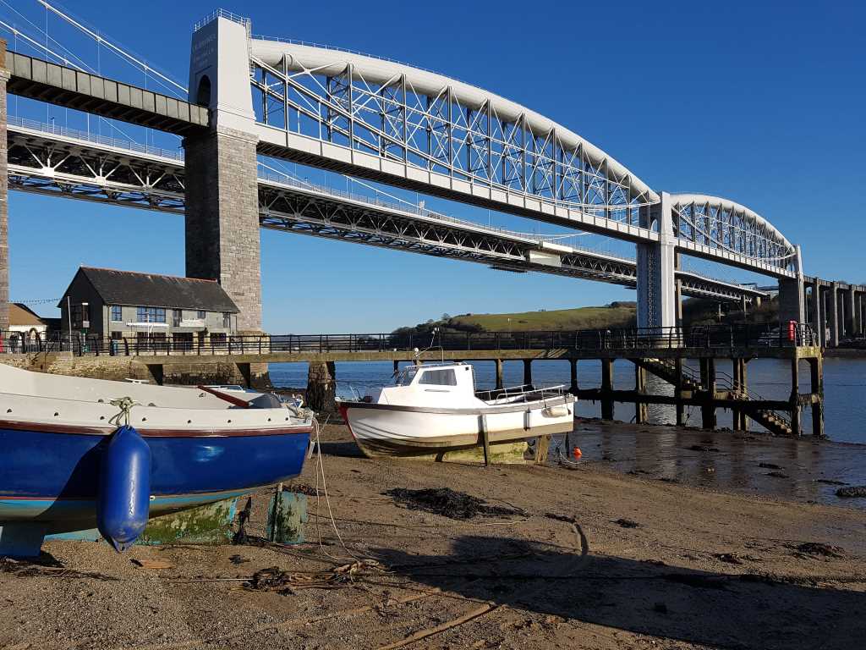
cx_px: 433
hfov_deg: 67.3
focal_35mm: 26
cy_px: 325
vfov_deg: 53.1
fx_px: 650
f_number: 1.7
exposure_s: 1/3384
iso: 50
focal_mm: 4.2
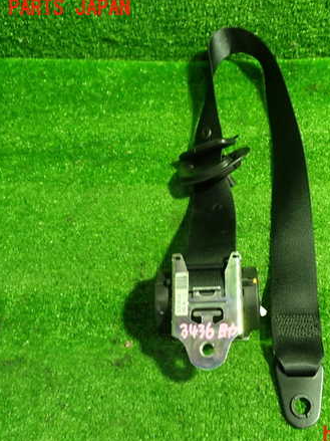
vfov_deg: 45.8
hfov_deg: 34.4
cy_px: 222
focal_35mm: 41
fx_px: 521
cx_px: 249
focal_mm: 5.4
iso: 400
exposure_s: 1/30
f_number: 2.3
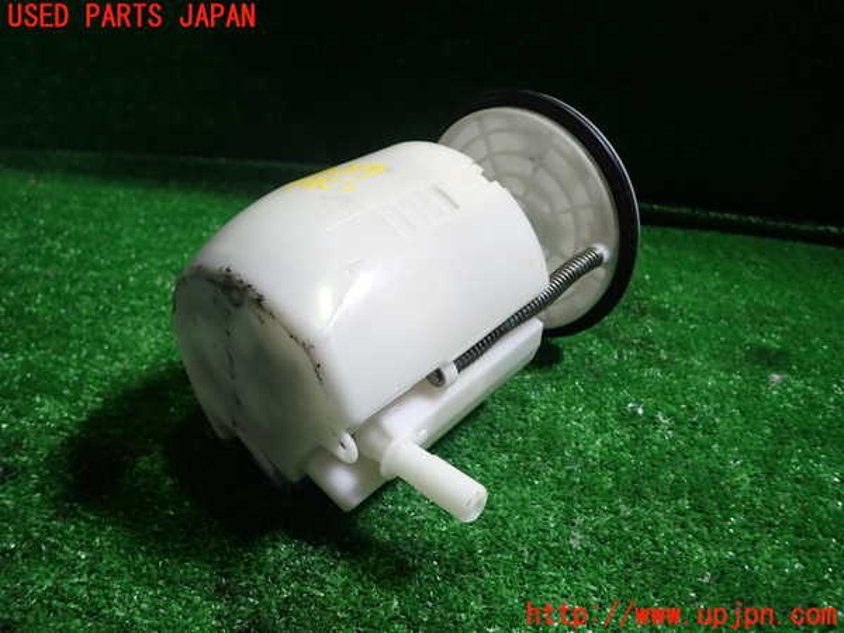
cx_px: 422
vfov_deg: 54.9
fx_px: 610
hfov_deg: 69.4
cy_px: 316
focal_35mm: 25
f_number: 2
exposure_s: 1/60
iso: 200
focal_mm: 4.5
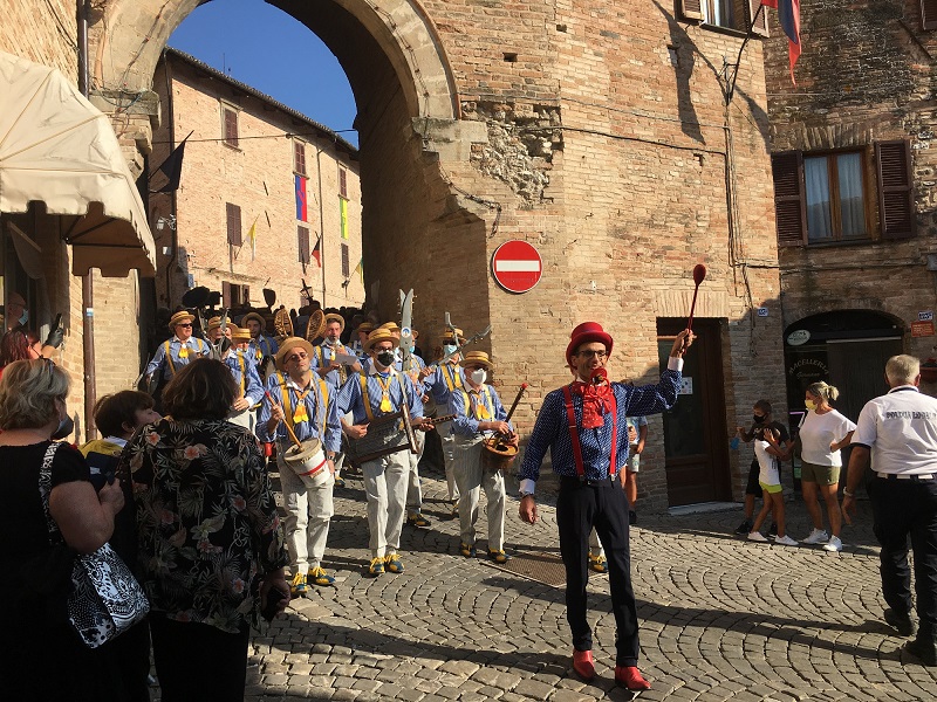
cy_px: 351
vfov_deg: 48.2
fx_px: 785
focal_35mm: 29
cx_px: 468
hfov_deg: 61.7
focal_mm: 4.15
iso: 25
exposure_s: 1/1425
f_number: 2.2
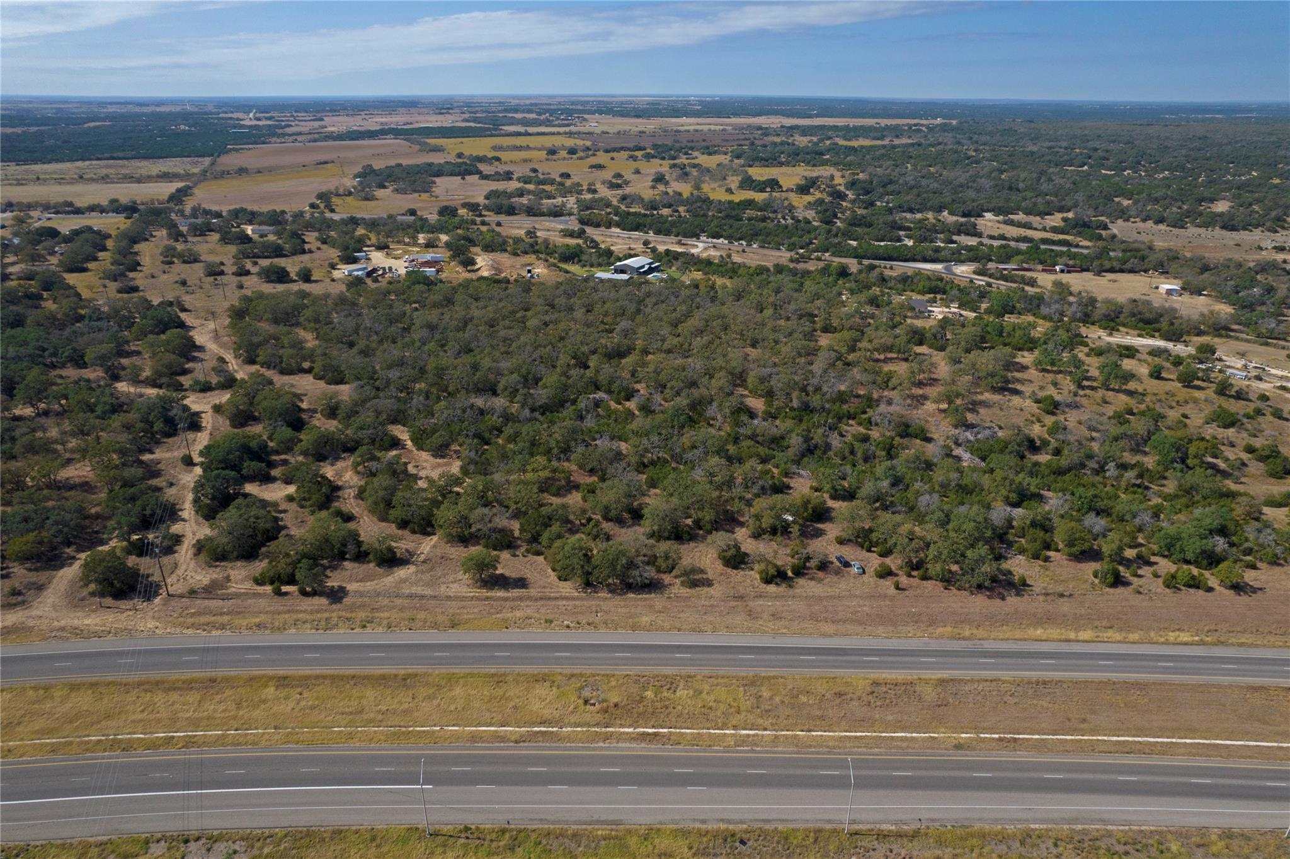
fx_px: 788
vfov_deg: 57.2
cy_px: 430
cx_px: 645
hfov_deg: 78.6
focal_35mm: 22
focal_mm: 8.38
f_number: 2.8
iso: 130
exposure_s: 1/4000
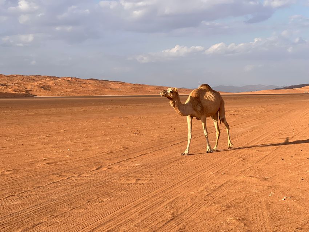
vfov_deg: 19.1
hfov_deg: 25.3
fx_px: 688
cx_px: 154
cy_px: 116
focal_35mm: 77
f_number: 2.8
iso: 32
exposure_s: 1/727
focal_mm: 9
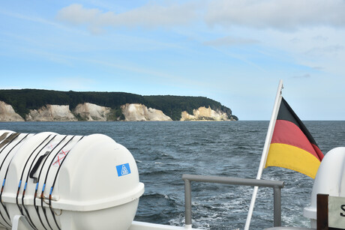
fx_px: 460
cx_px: 172
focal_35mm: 48
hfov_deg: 41.1
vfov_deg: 28.1
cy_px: 115
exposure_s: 1/320
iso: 200
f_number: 9
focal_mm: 32
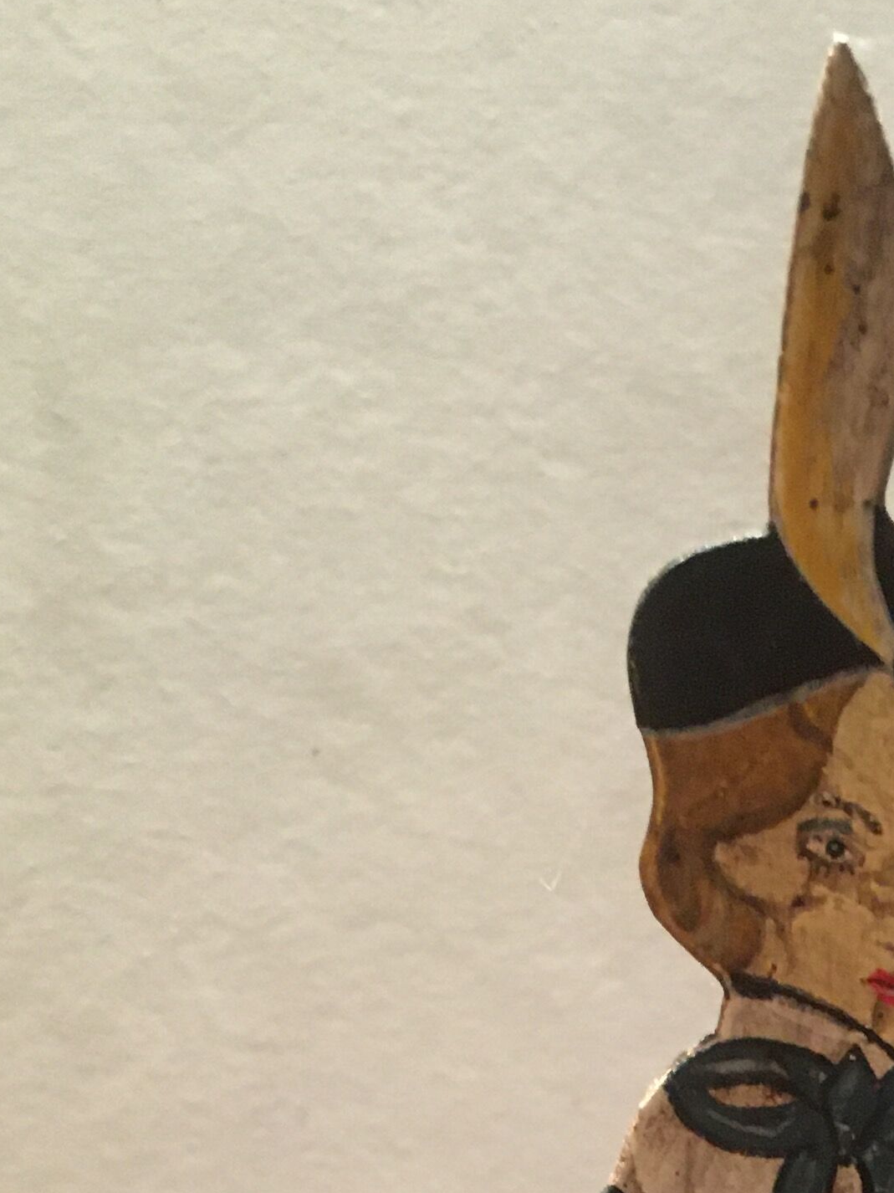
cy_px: 1584
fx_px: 2825
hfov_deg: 17.2
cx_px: 1057
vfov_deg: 21.4
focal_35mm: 82
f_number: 2.2
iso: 200
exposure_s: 1/17
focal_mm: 4.15
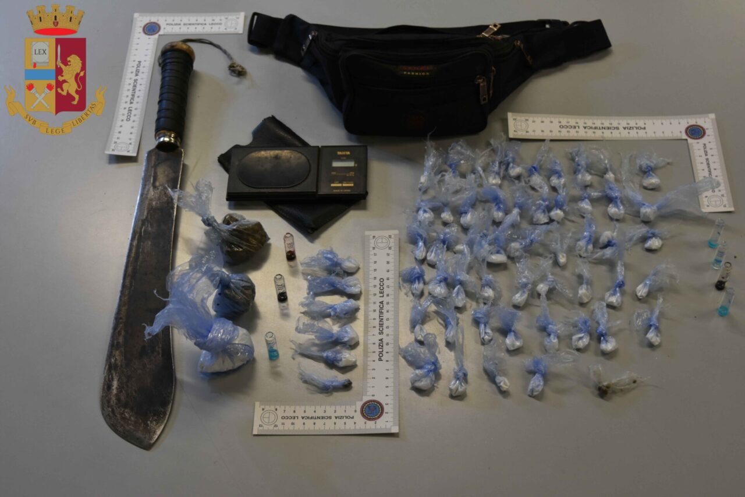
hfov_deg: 35.1
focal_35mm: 57
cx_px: 372
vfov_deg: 23.8
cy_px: 248
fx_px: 1179
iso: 800
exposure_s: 1/100
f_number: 5
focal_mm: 38
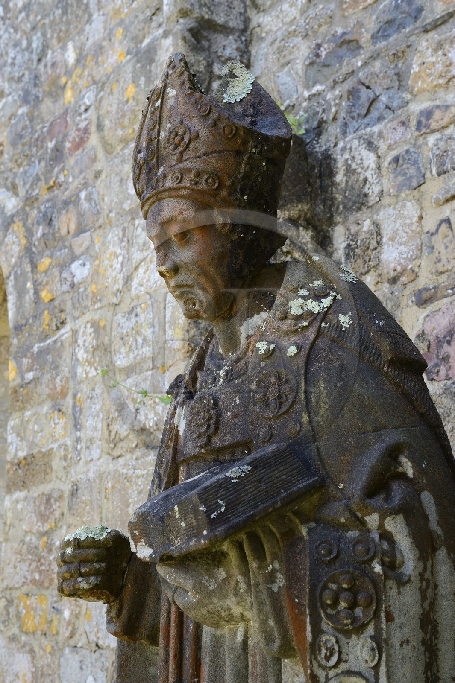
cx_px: 228
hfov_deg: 24.2
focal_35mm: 56
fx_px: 1063
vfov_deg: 35.7
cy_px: 342
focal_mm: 56
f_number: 10
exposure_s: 1/100
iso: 400
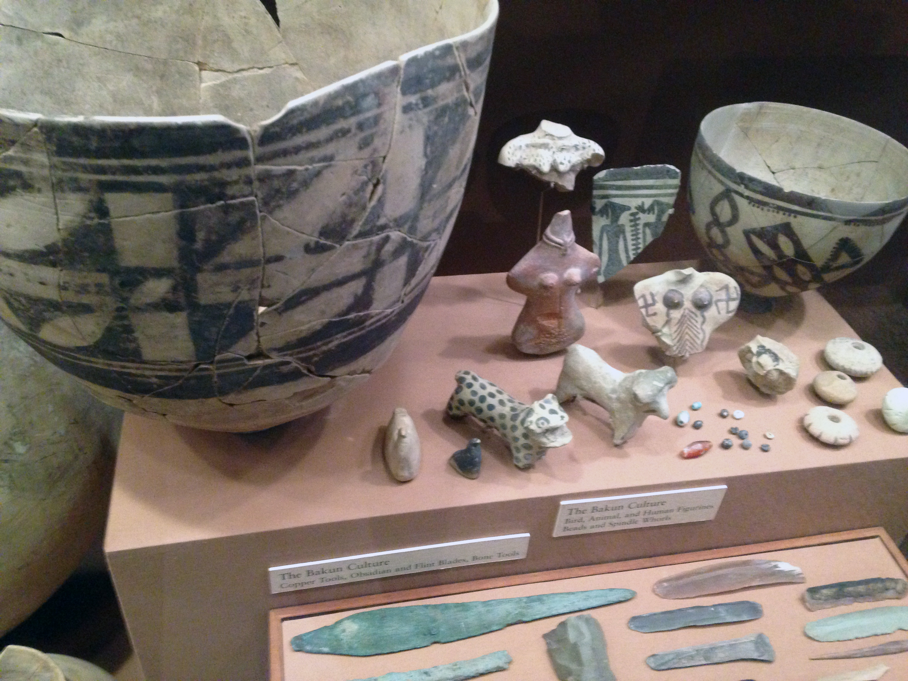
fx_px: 866
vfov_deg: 42.9
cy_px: 340
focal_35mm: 33
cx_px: 454
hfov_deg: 55.4
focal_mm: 4.12
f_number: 2.4
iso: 500
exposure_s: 1/15
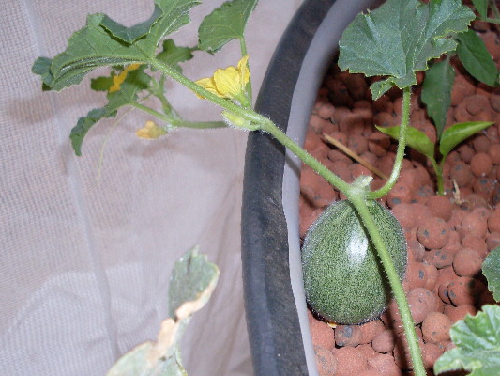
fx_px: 824
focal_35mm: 57
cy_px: 256
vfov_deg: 25.5
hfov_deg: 33.5
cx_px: 328
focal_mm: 6.3
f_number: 2.8
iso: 100
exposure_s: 1/45
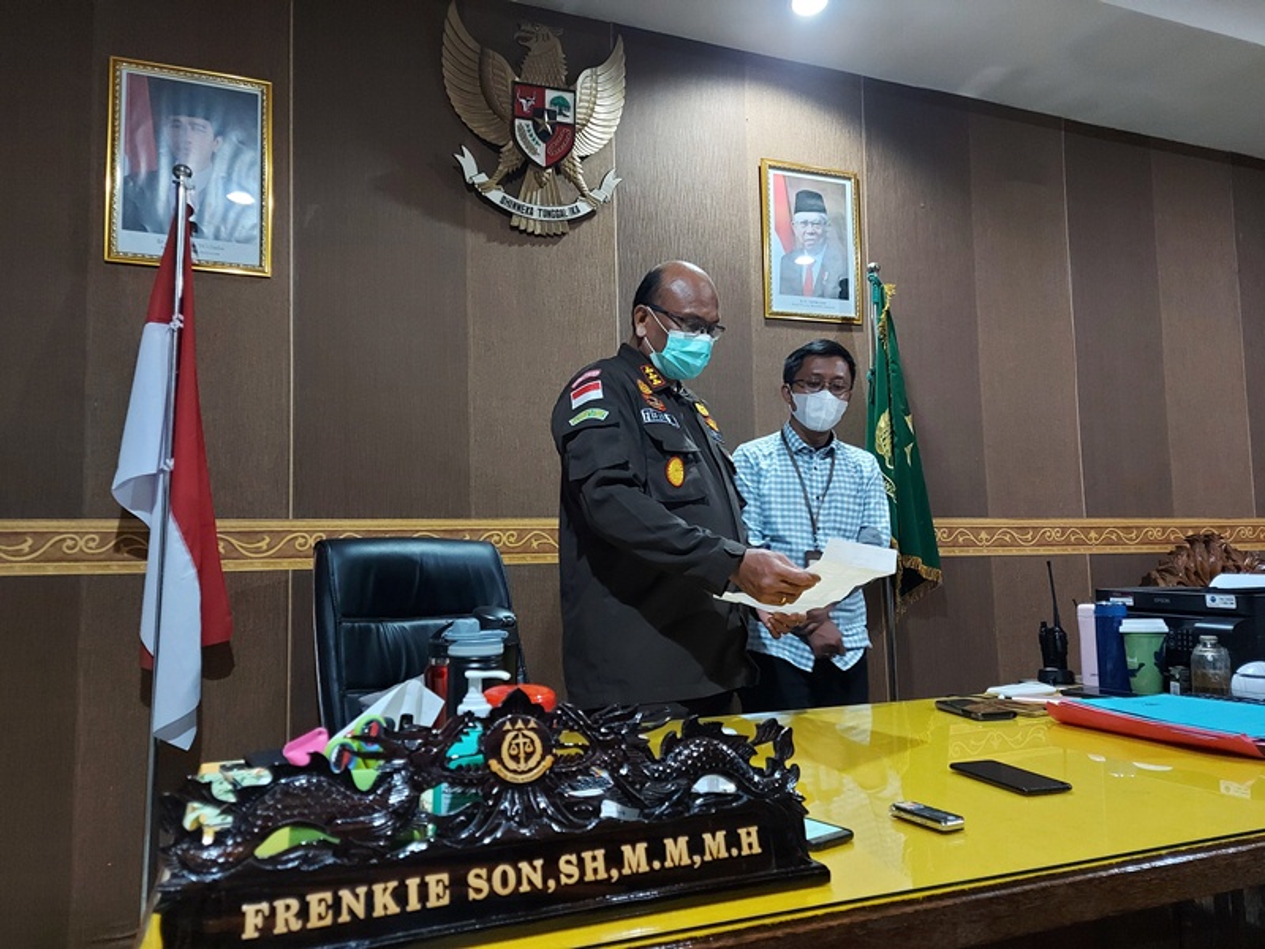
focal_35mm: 24
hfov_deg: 71.6
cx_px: 632
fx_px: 877
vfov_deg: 56.8
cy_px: 474
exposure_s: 1/24
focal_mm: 5.23
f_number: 1.8
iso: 500
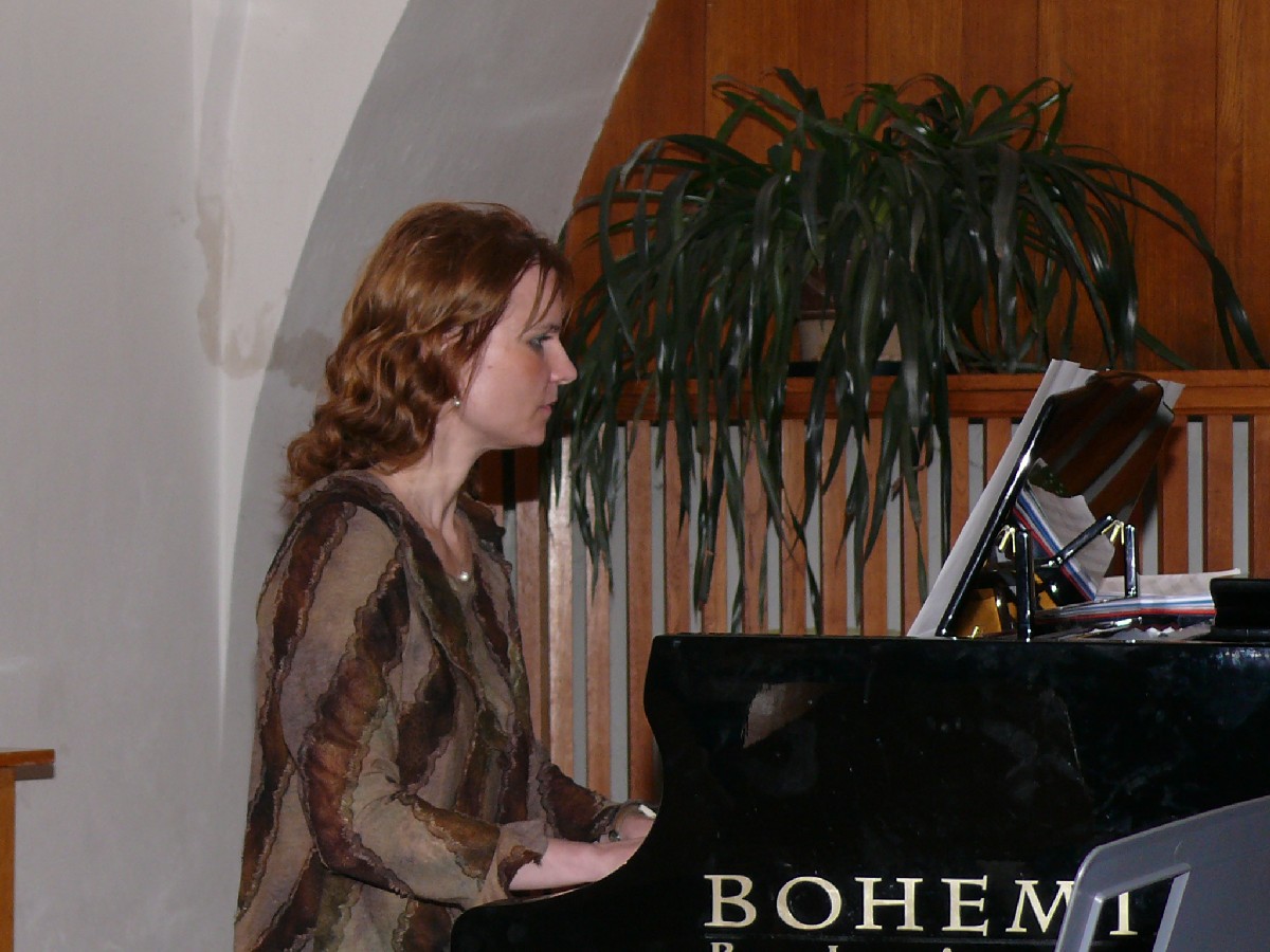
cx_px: 635
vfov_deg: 11.8
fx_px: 4623
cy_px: 476
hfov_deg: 15.6
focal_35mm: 126
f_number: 3.2
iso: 100
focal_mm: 15.1
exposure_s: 1/125
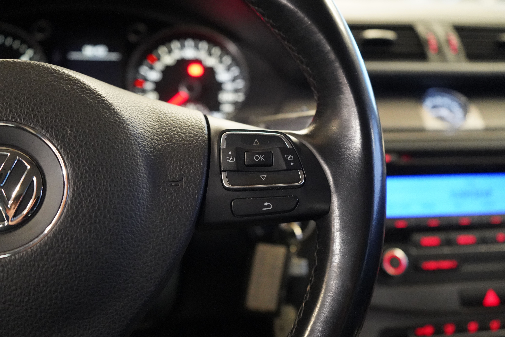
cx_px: 252
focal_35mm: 34
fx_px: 477
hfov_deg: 55.8
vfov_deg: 38.9
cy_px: 168
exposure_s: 1/40
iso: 12800
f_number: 4
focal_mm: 34
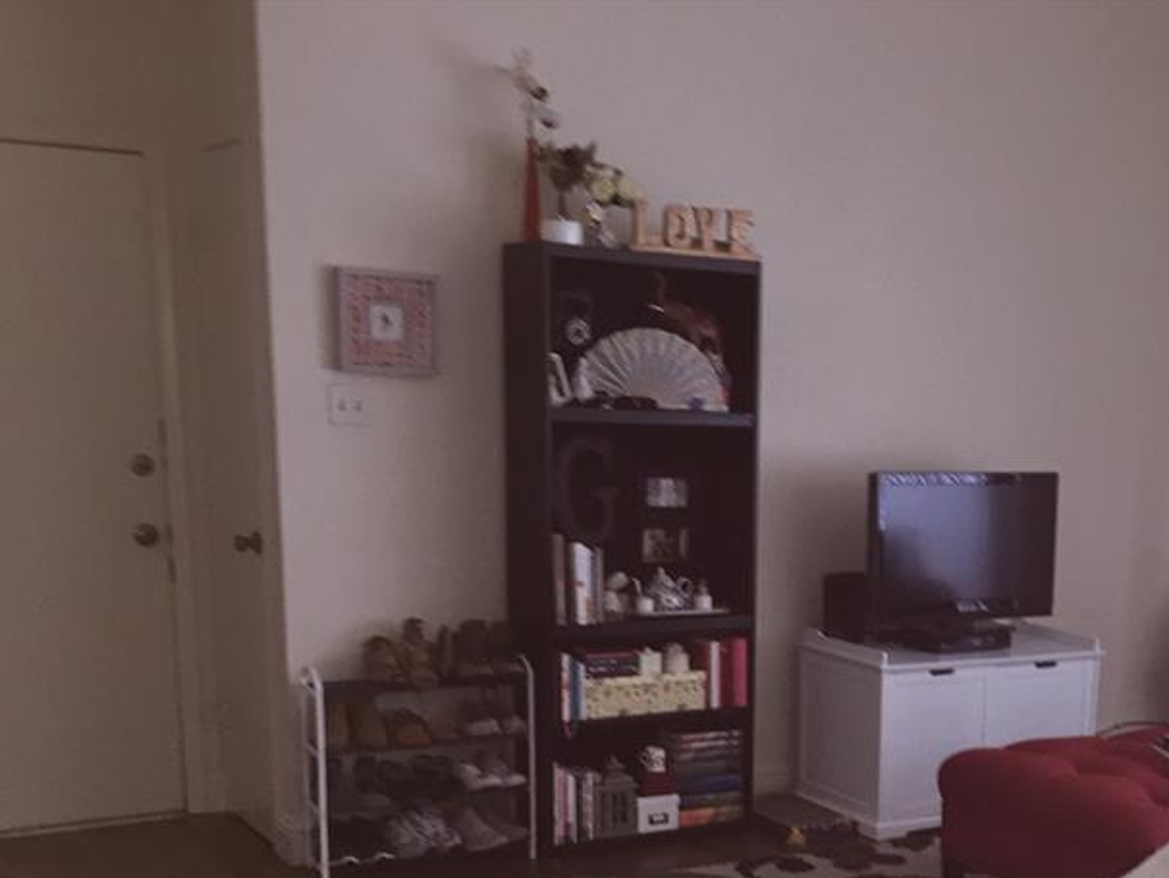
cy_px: 735
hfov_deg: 37.3
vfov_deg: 28.9
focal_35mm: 49
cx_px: 957
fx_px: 1655
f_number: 2.2
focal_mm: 4.15
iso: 125
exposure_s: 1/20
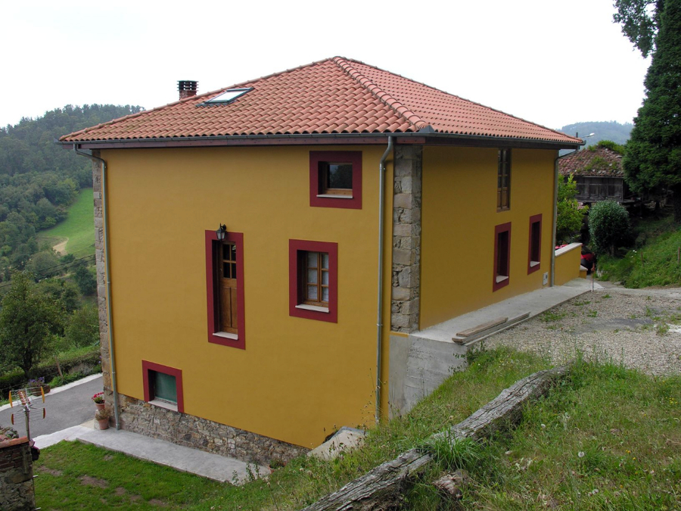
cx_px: 340
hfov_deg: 52.6
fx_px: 689
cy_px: 256
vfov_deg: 40.7
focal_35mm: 35
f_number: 5
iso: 50
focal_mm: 8.9
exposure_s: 1/111
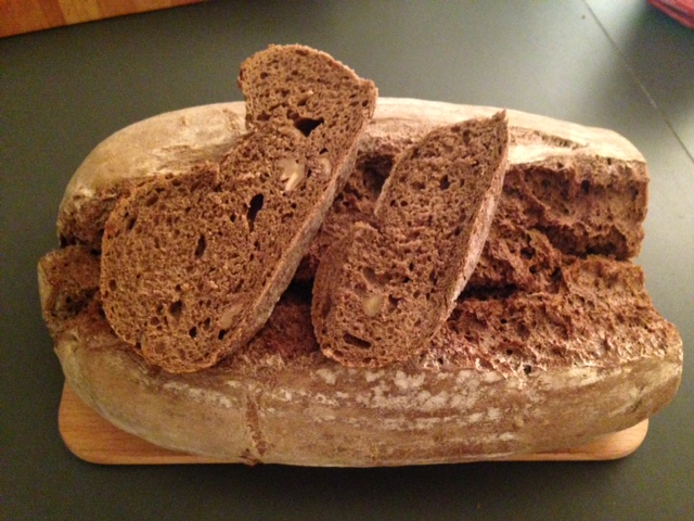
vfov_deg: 42.9
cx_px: 347
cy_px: 260
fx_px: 662
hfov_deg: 55.4
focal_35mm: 33
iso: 800
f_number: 2.4
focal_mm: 4.12
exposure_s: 1/15
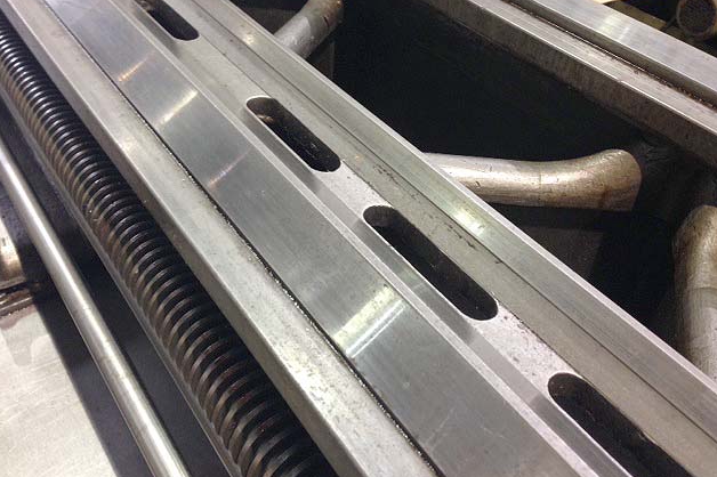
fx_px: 697
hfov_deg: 54.5
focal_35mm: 35
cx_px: 356
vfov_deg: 37.8
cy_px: 209
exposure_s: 1/20
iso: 160
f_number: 2.4
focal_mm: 4.12
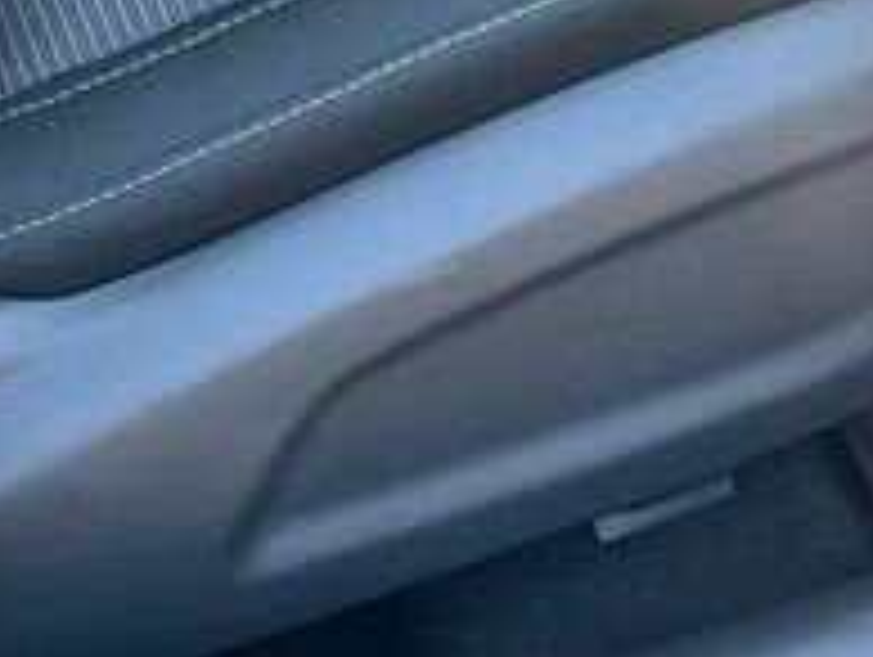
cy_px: -1058
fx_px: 3459
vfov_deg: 9.4
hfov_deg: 14.4
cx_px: 594
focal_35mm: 137
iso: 100
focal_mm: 5.1
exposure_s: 1/121
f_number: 1.6
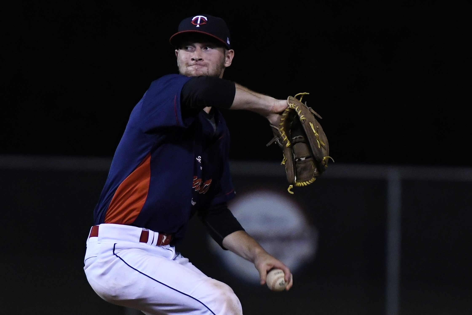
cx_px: 236
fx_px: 3933
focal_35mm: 300
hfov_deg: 6.9
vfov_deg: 4.6
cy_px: 158
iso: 2000
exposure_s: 1/1000
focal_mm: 200
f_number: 2.8
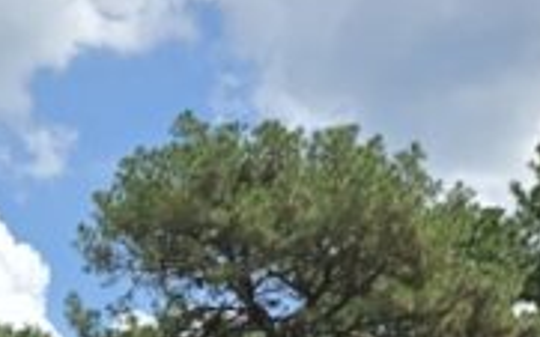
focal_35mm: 138
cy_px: 919
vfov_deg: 8.4
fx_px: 2030
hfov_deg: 14.5
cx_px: -161
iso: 12
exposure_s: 1/748
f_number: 1.7
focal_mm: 6.3
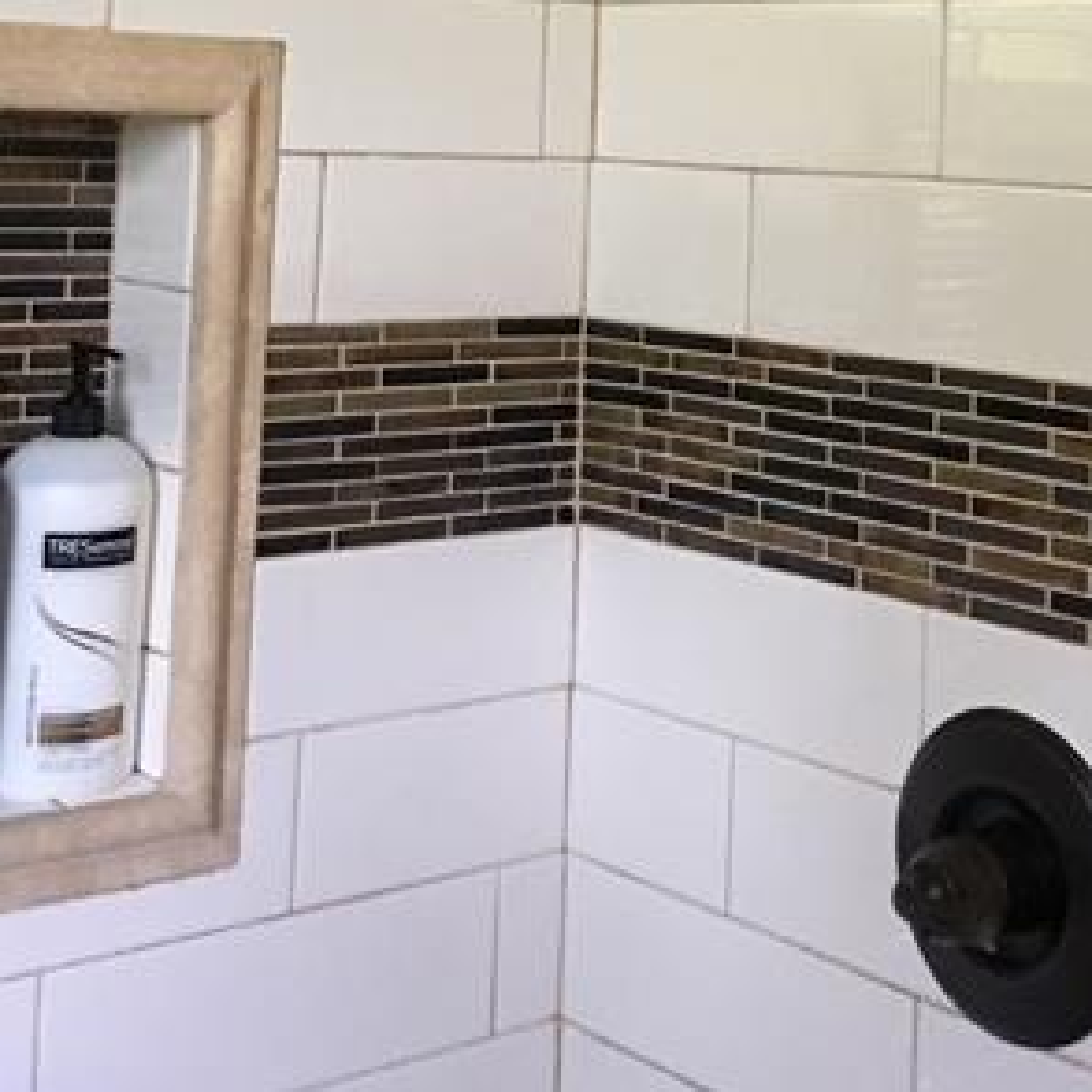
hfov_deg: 25.7
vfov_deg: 24.4
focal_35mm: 67
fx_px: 2391
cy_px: -33
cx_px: 650
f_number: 2.2
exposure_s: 1/15
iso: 100
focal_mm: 4.15
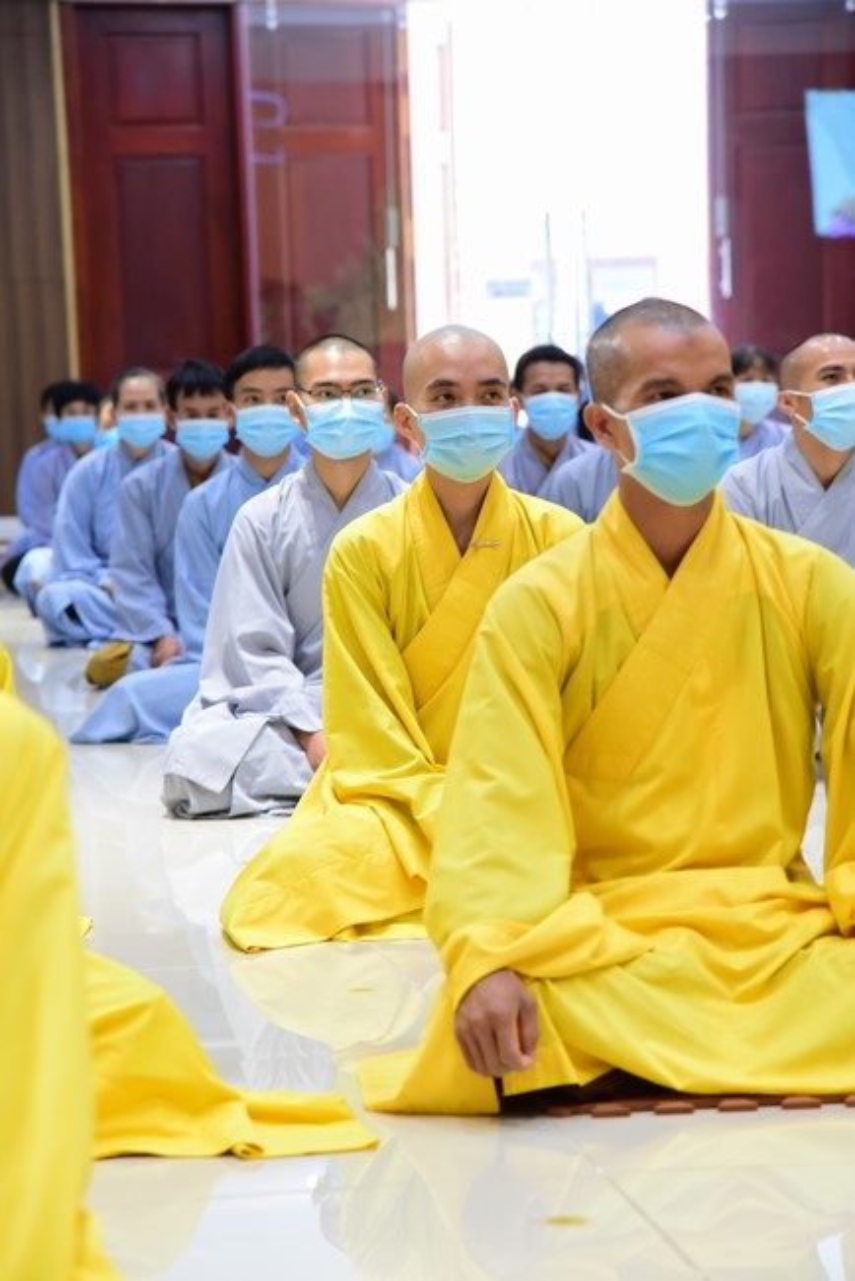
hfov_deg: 11.4
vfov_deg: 17.1
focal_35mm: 120
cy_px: 640
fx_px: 4270
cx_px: 428
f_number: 5.6
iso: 2500
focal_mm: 120
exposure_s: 1/80
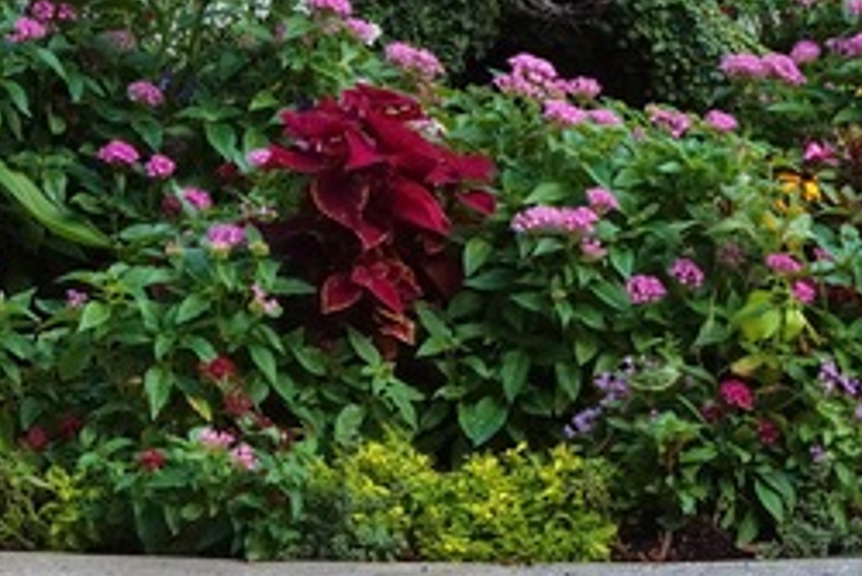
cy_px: -314
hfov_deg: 6.5
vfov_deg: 4.3
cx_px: 790
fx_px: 7618
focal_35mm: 318
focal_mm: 62
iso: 100
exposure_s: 1/125
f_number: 5.6
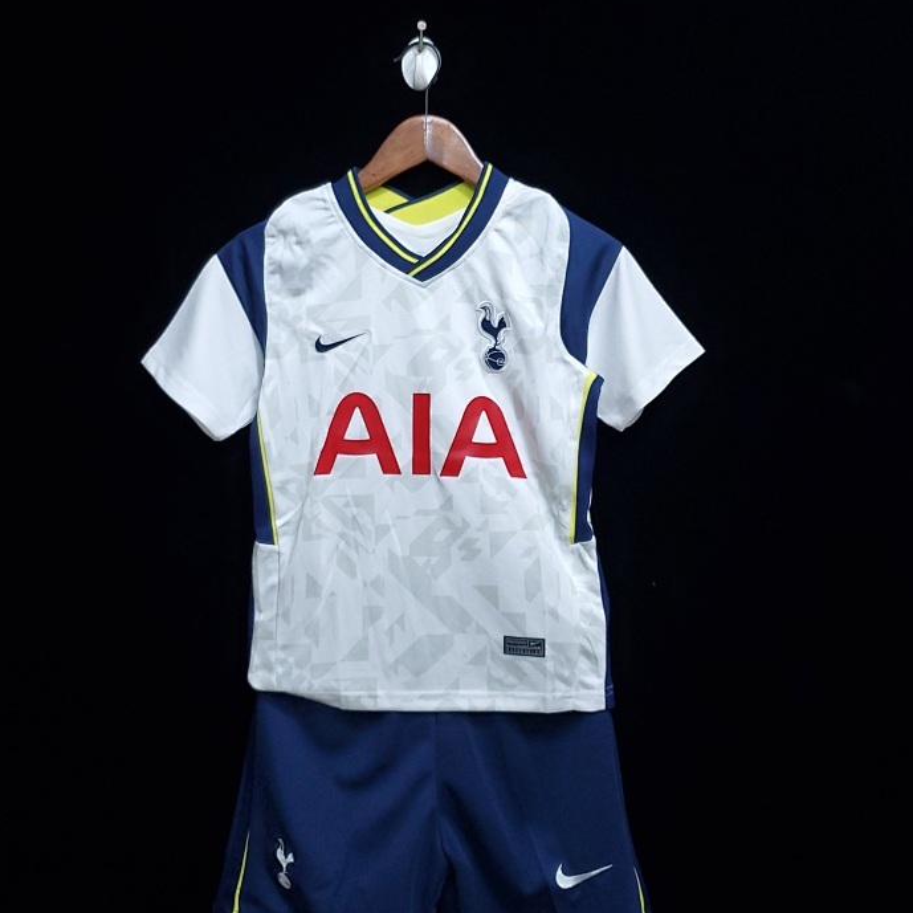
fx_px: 1074
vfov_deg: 46.0
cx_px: 428
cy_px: 423
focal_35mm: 36
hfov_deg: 46.0
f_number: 1.5
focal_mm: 4.3
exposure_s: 1/20
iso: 200
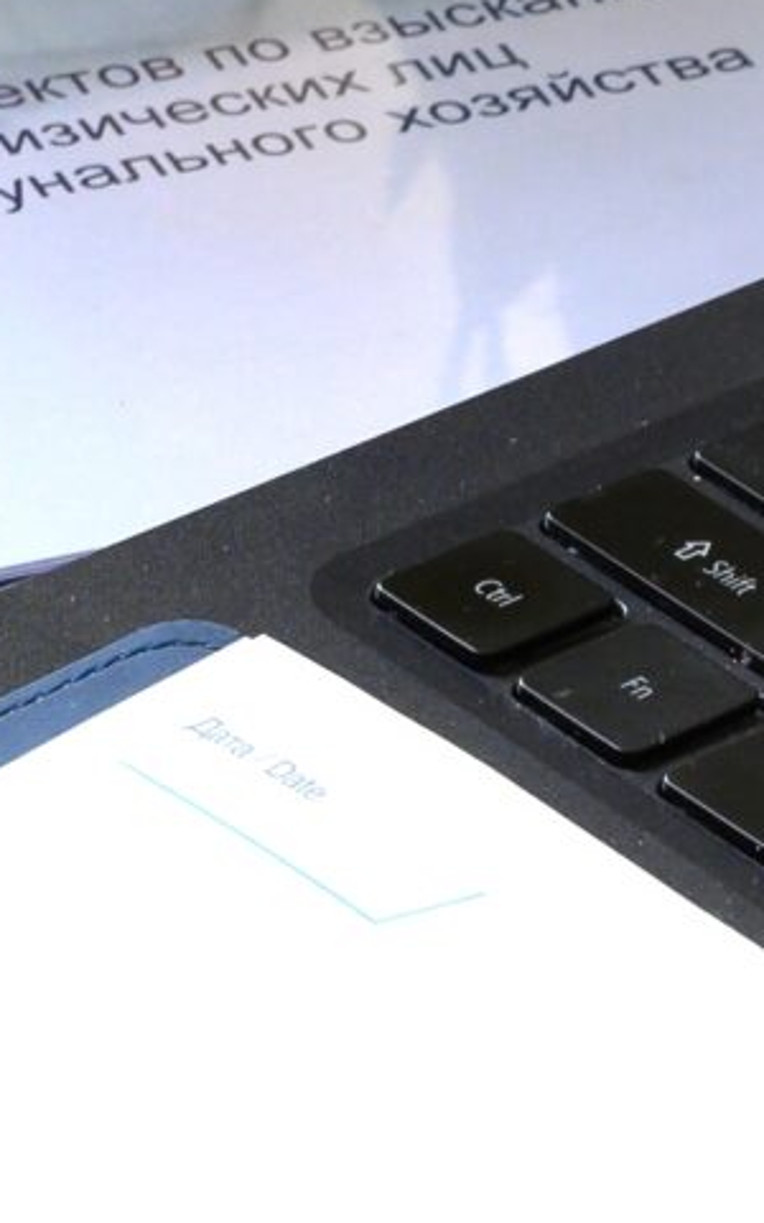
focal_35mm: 310
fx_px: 10327
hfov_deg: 4.2
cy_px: 720
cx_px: 1477
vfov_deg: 6.8
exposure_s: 1/25
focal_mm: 57
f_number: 9
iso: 1000
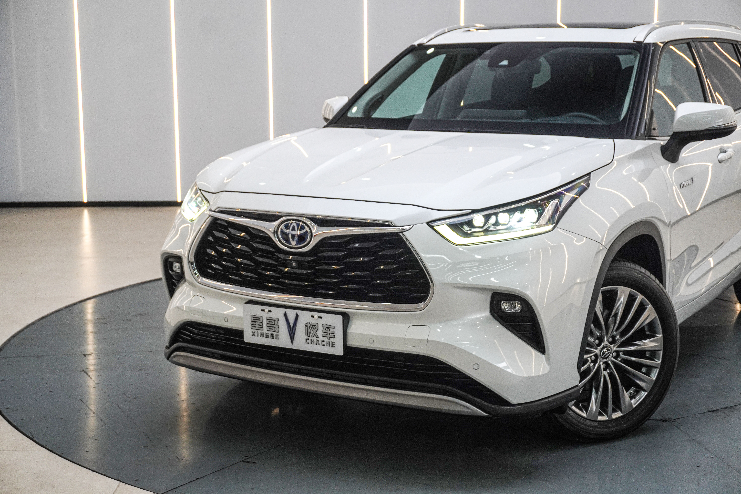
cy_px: 247
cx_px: 370
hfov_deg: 36.9
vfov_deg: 25.1
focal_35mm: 54
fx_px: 1111
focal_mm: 36
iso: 500
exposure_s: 1/80
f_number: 6.3
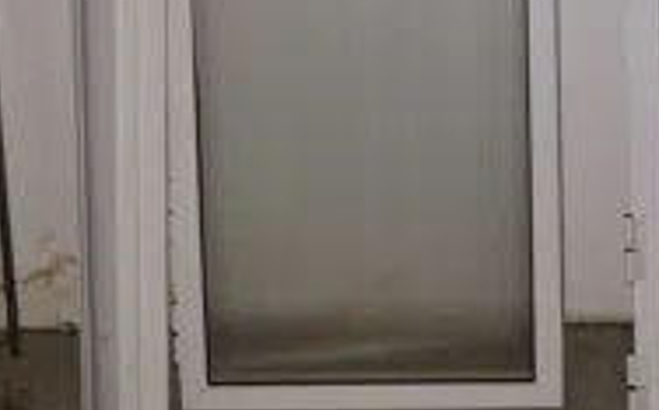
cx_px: 442
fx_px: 933
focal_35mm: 52
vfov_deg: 22.0
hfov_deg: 38.5
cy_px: -140
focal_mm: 5.54
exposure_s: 1/33
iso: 200
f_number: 1.8
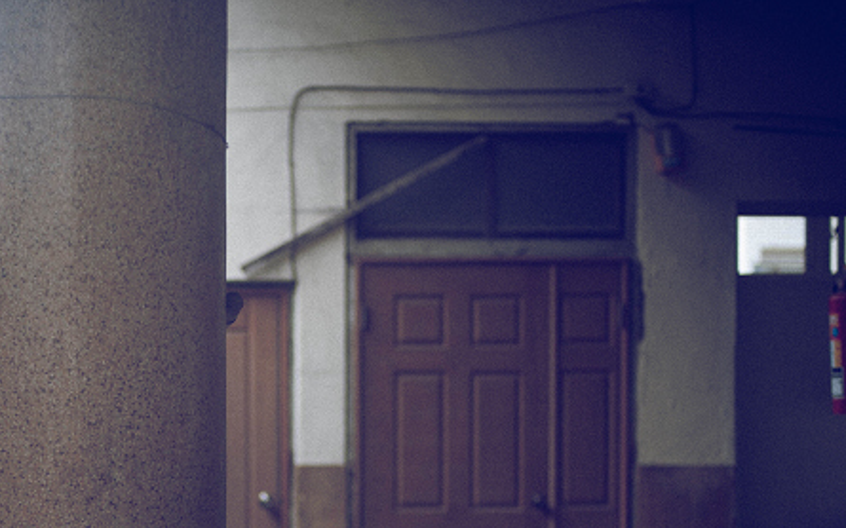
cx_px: 70
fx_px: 2374
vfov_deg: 12.6
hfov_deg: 19.8
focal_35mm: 103
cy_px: 471
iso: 125
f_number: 1.8
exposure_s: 1/250
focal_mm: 50
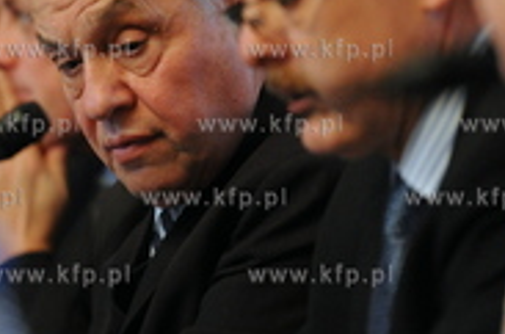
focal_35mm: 438
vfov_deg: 3.1
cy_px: 86
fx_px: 6128
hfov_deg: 4.7
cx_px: 155
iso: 6400
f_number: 2.8
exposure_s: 1/160
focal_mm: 200
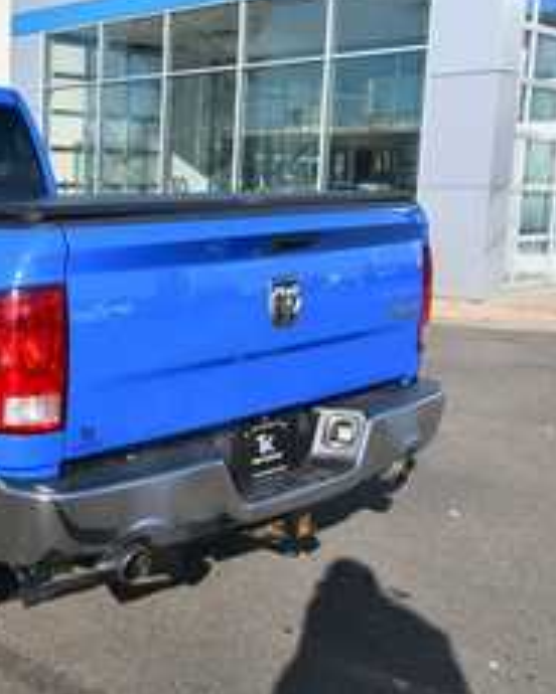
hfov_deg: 28.3
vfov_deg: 38.0
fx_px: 1008
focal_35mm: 49
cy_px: 336
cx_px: -42
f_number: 9
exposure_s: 1/320
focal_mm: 20
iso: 100
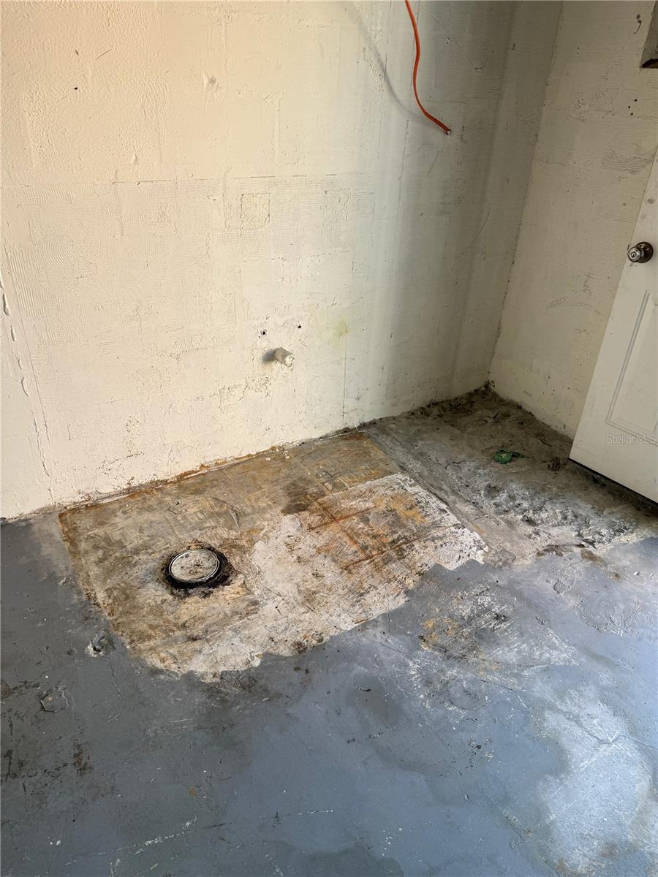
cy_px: 438
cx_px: 329
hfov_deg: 56.8
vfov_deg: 71.6
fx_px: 608
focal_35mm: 24
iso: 80
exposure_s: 1/121
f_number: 1.78
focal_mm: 6.76
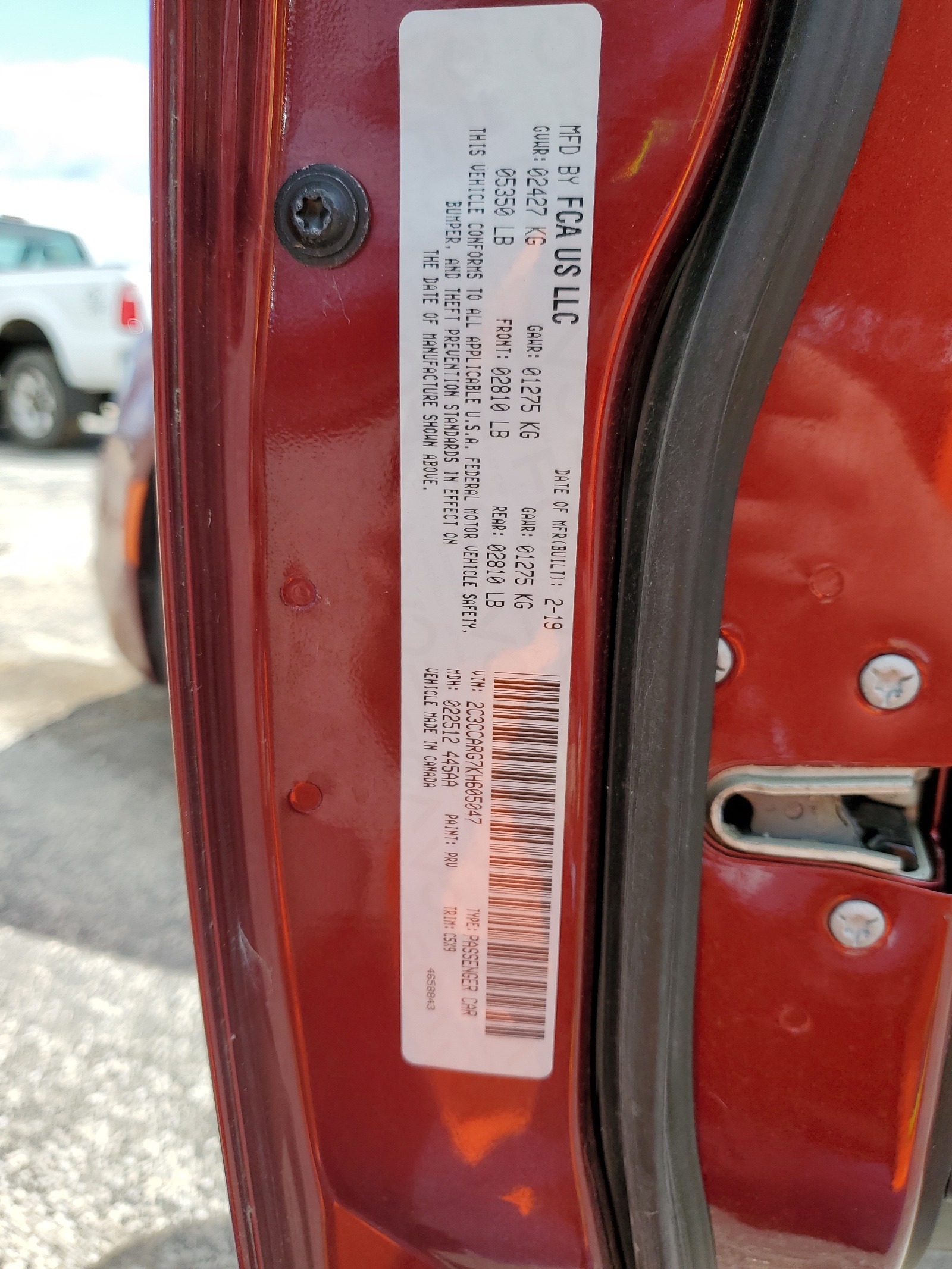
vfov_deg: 67.3
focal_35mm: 26
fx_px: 953
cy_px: 634
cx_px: 476
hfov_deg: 53.1
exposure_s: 1/1429
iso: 50
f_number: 1.5
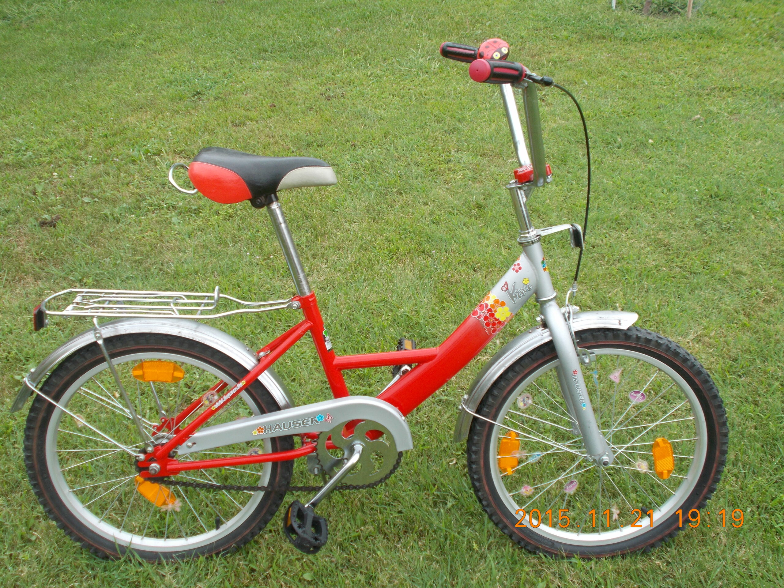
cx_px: 392
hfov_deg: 47.9
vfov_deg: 36.8
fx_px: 883
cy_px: 294
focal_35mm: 39
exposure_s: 1/80
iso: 80
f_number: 3.9
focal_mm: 6.9
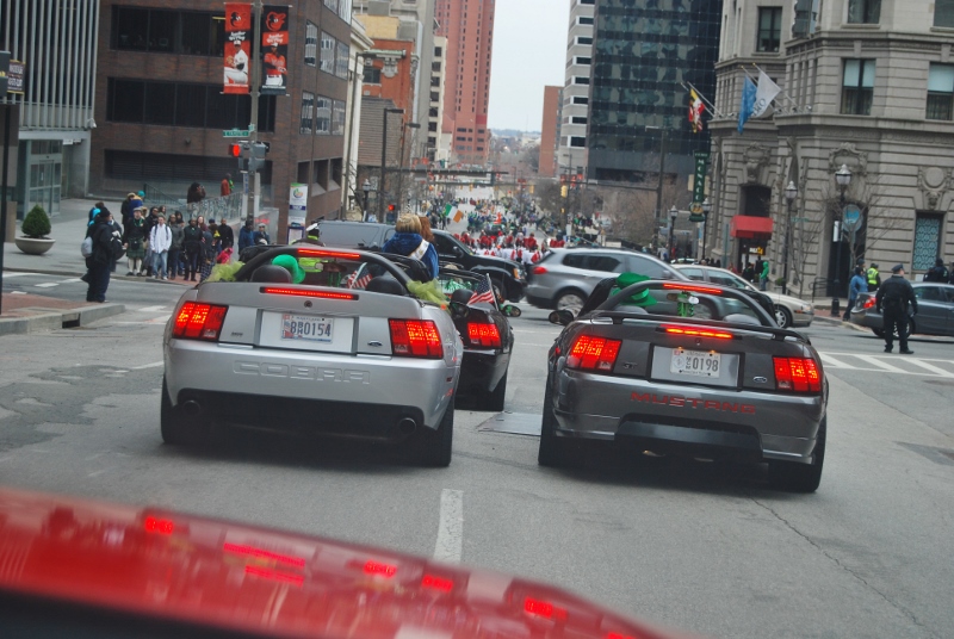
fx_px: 1911
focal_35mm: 72
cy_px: 320
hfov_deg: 28.0
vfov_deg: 19.0
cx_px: 477
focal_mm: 48
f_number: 5.6
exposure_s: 1/80
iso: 200
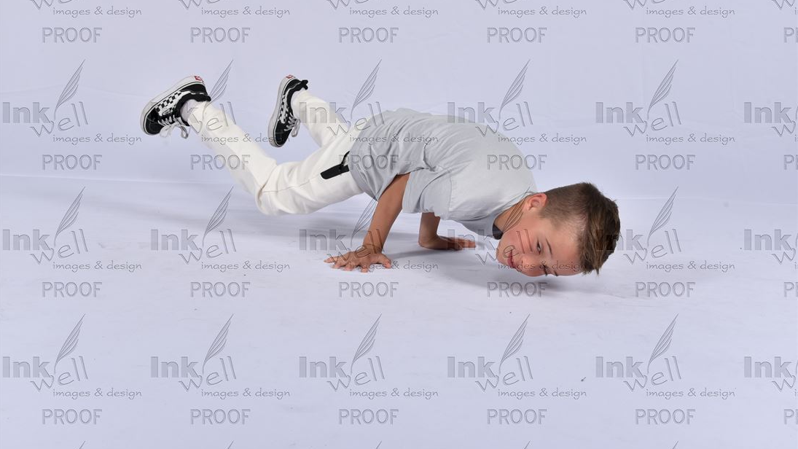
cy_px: 195
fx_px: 846
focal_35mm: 40
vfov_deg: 29.7
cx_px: 398
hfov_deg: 50.5
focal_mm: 38
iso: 250
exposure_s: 1/200
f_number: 8
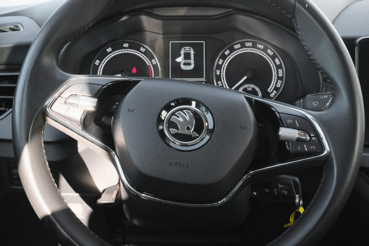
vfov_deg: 20.0
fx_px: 697
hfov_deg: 29.7
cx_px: 184
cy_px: 123
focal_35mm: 68
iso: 2000
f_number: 8
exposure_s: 1/125
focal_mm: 45
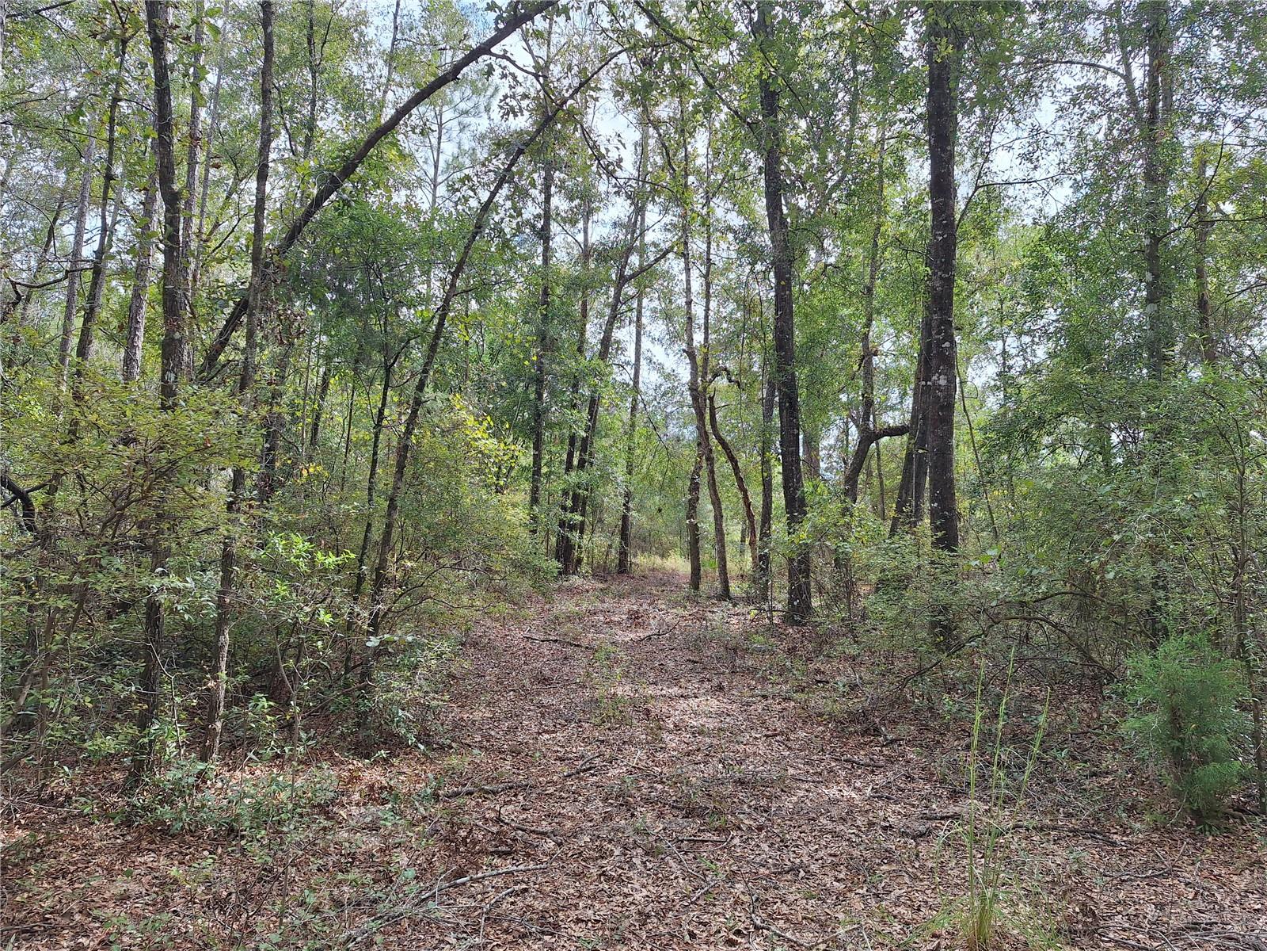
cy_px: 476
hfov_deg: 73.9
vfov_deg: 58.9
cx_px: 634
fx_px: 842
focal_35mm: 23
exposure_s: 1/596
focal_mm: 5.54
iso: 40
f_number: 1.8
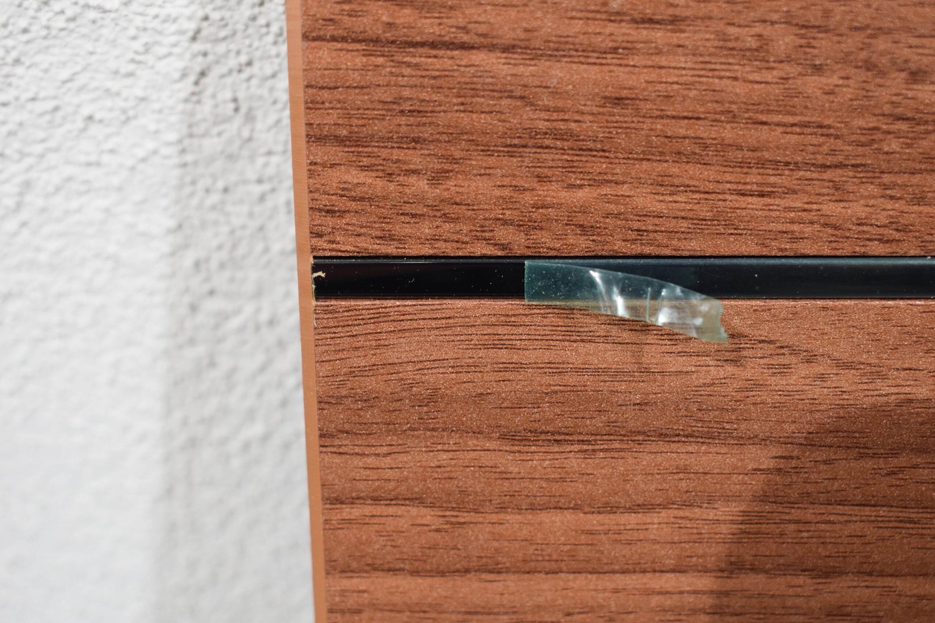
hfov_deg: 38.9
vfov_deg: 26.5
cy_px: 312
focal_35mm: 51
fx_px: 1325
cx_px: 468
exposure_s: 1/60
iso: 500
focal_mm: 34
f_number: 5.6
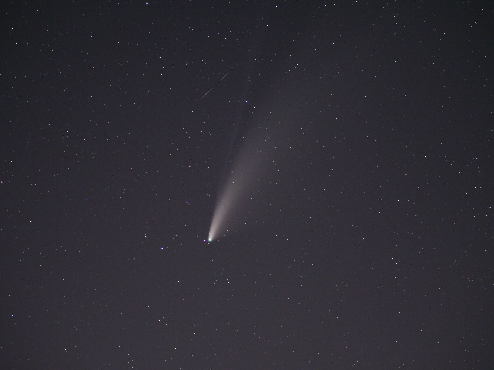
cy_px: 185
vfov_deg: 9.9
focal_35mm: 150
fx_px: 2141
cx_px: 247
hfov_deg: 13.2
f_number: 1.8
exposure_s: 8
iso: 800
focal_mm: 75
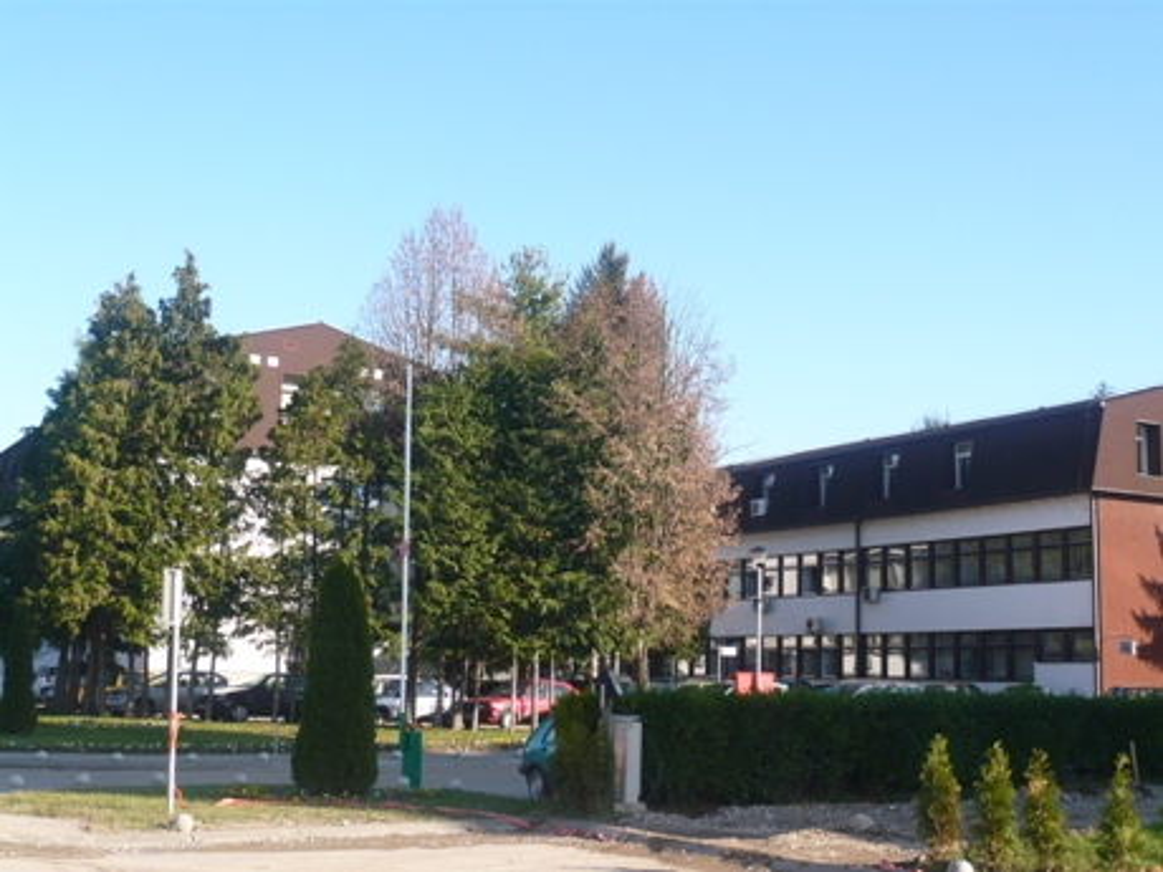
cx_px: 582
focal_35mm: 45
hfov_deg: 42.1
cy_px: 436
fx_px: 1512
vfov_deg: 32.2
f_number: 3.5
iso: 100
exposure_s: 1/400
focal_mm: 7.4
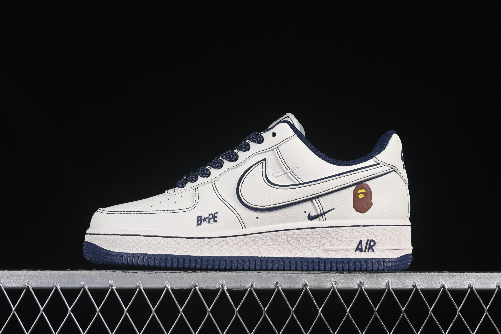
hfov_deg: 27.0
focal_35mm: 75
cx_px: 250
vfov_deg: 18.2
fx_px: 1044
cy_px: 167
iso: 160
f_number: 8
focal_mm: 50
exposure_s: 1/80
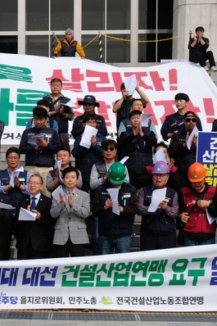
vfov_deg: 22.9
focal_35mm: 89
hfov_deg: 15.1
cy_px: 163
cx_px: -3
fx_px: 805
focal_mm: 39
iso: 200
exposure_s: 1/250
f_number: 11
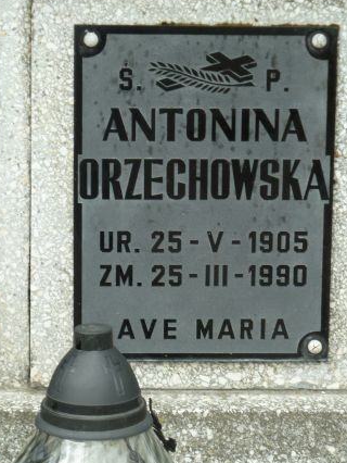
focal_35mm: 178
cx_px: 184
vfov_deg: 11.1
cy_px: 227
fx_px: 2377
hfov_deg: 8.4
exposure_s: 1/60
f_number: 4.5
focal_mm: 25.9
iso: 80
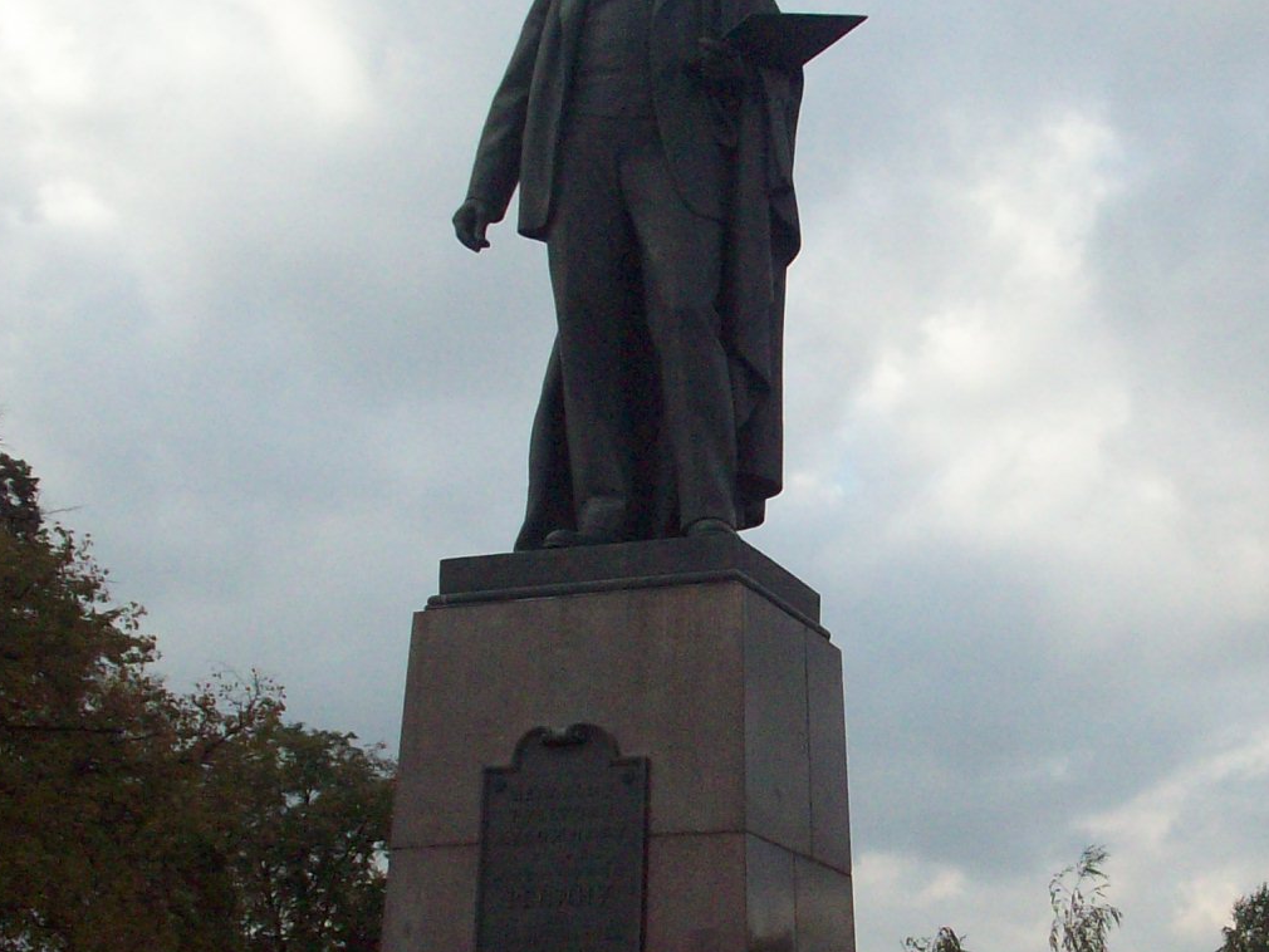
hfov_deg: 25.7
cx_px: 950
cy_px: 662
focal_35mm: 75
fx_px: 2750
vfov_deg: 19.6
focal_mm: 6.2
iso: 200
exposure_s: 1/519
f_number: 5.6
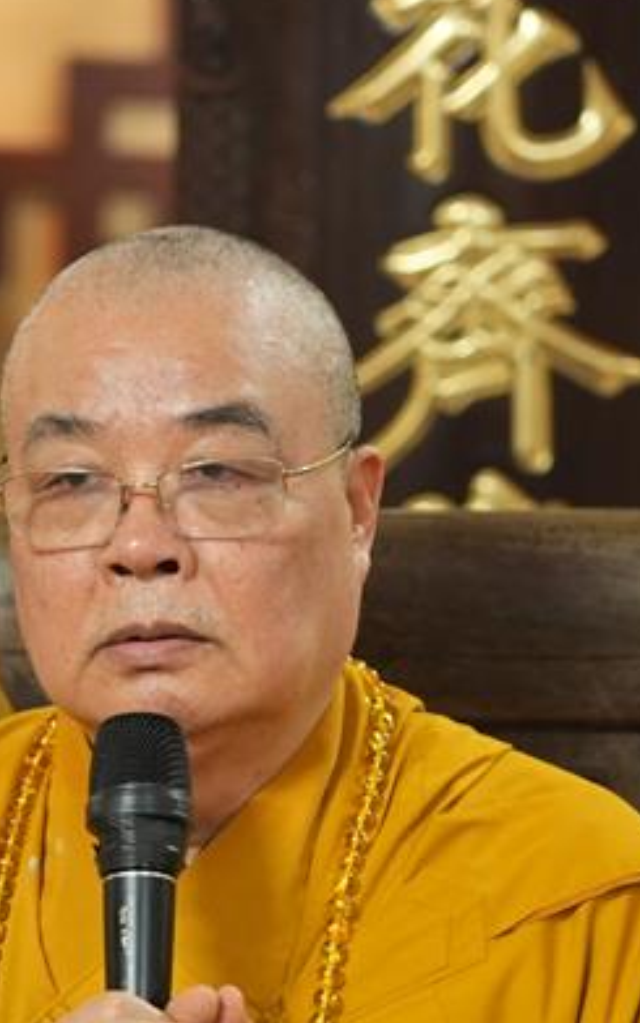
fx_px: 9154
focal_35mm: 328
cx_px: 94
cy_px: 903
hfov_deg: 4.0
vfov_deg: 6.4
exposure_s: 1/100
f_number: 2.8
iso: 1600
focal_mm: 105
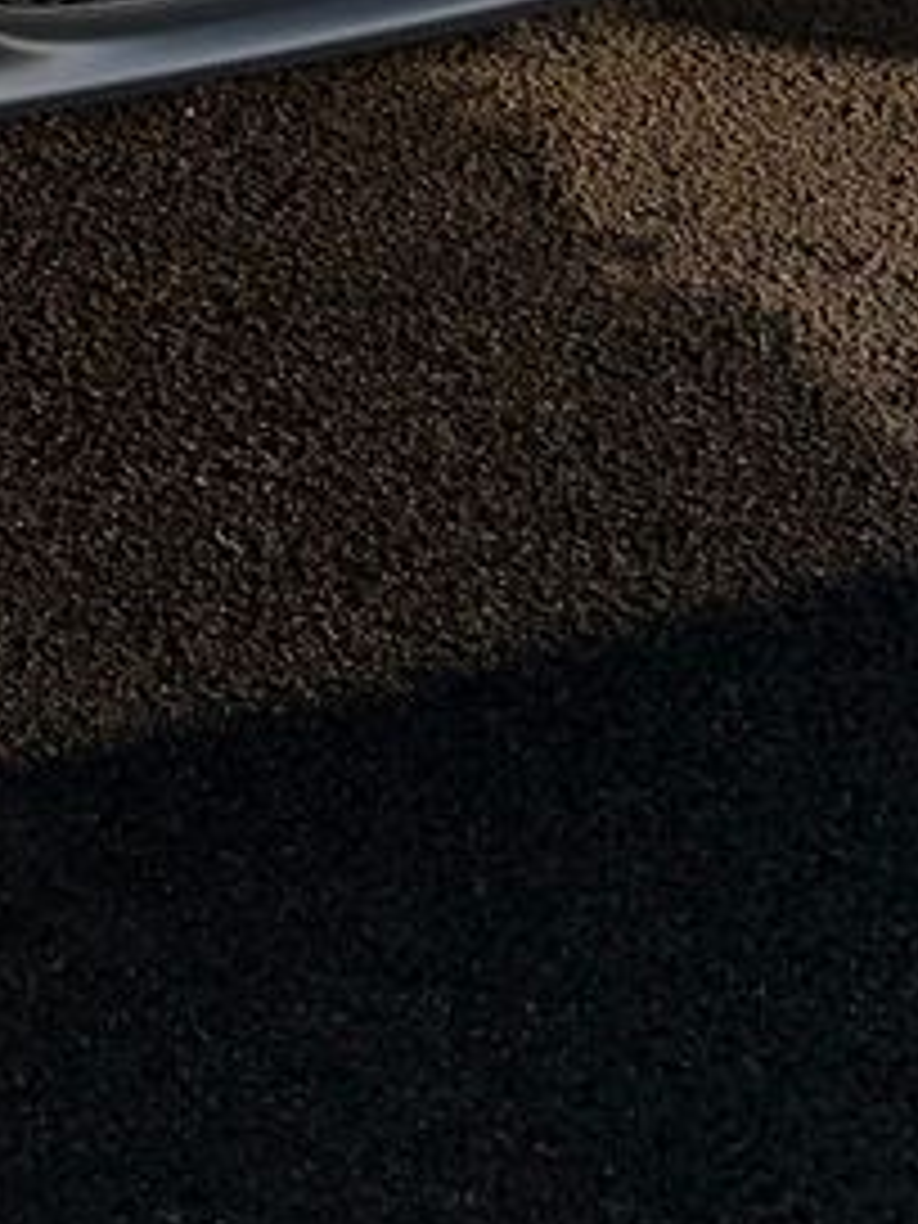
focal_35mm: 163
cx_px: -1130
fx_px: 5764
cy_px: -2545
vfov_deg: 9.4
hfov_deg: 8.5
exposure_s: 1/2364
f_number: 1.6
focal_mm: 5.96
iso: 50
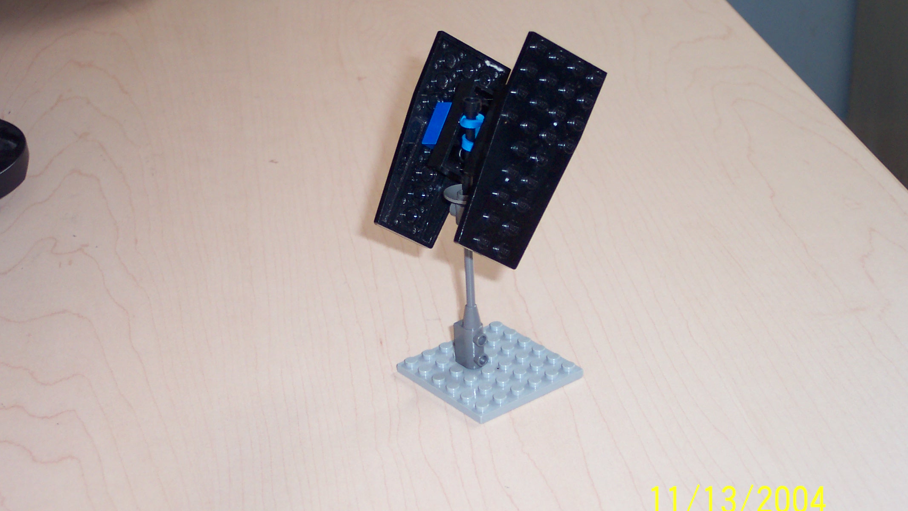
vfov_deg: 18.0
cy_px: 238
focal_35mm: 67
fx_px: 1613
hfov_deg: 31.4
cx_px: 460
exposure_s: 1/60
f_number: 3.4
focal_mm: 13.3
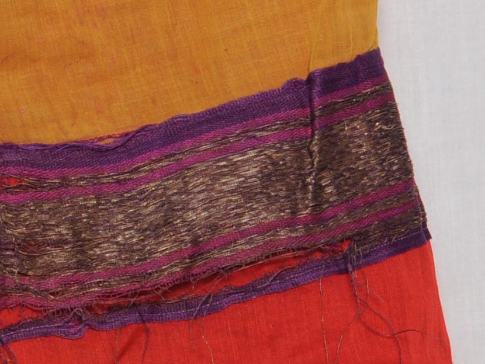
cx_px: -105
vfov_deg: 3.8
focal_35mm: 387
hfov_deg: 5.1
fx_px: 5424
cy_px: 111
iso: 400
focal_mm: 52
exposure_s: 1/5
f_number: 11
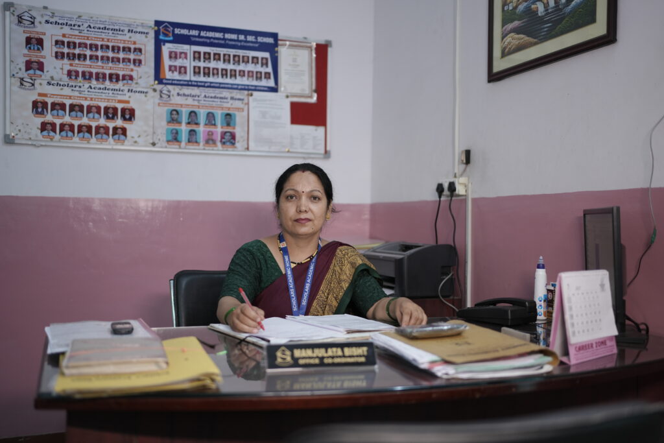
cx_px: 332
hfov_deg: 54.4
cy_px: 222
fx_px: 646
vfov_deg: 37.9
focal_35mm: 35
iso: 320
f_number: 1.8
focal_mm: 35
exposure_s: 1/100
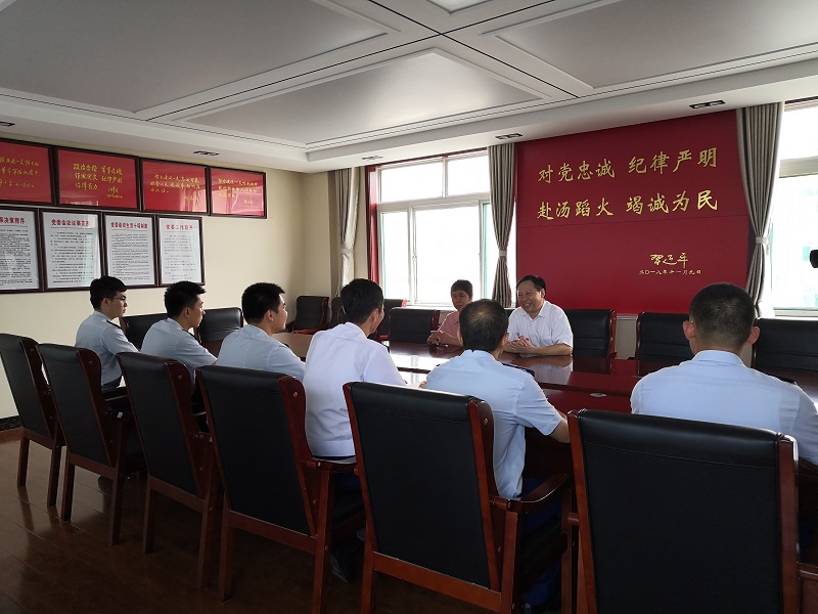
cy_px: 307
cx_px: 409
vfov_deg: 51.4
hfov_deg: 65.3
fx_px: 638
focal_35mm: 27
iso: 100
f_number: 1.8
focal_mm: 3.95
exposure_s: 1/100
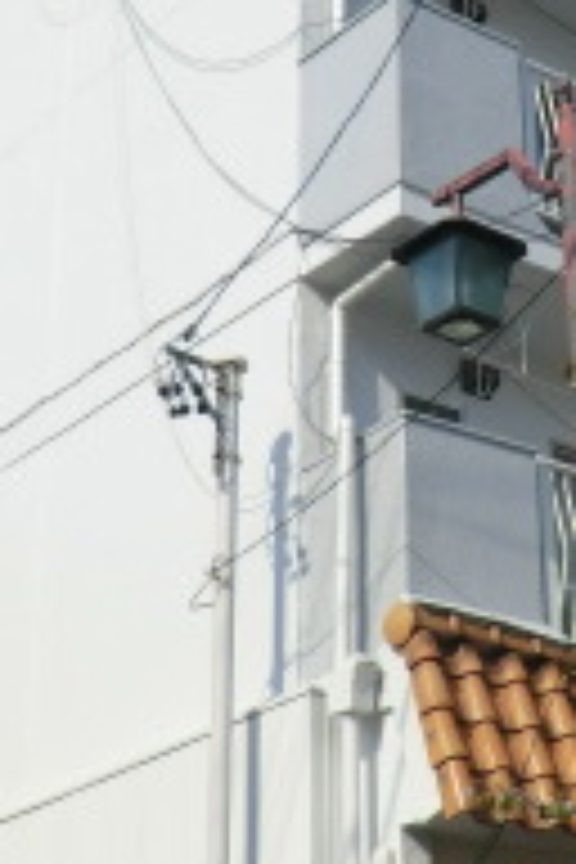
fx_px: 1992
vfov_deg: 24.5
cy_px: 392
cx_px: 644
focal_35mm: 83
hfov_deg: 16.0
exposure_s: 1/250
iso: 80
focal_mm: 4.3
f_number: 7.5
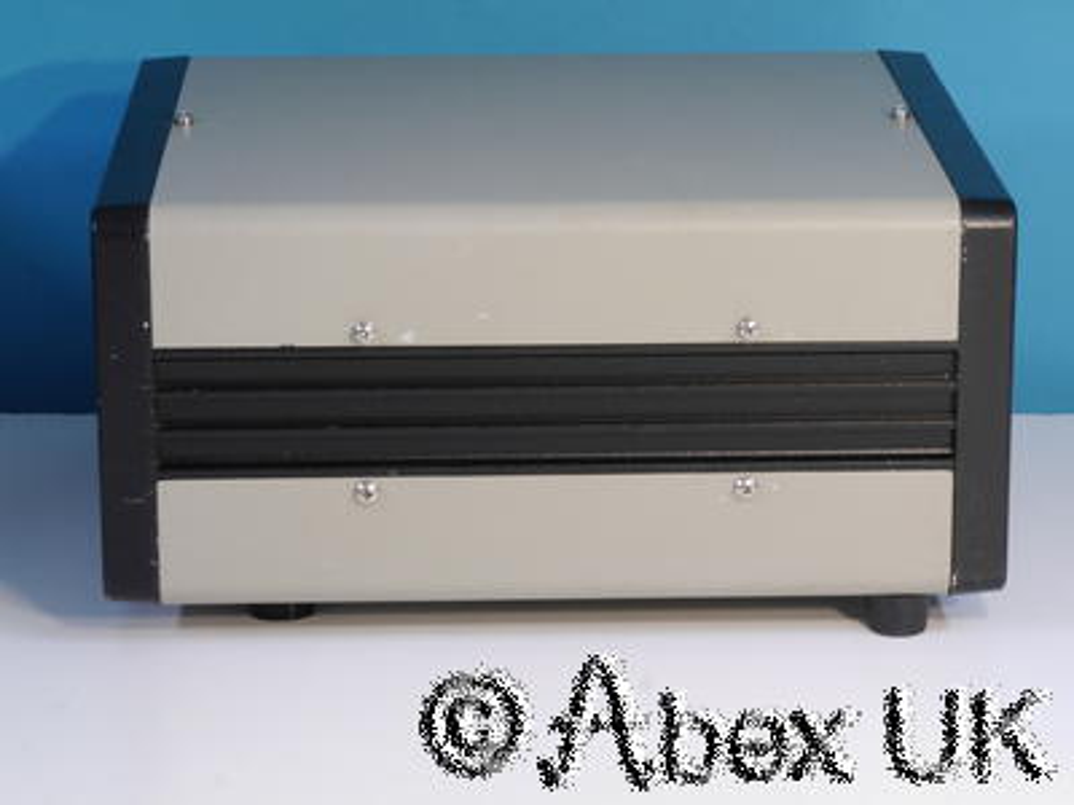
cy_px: 402
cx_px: 537
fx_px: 4033
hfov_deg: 15.2
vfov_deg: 11.4
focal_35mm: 130
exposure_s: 1/1.3
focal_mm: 65
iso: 800
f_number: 22
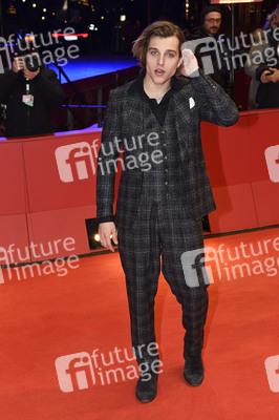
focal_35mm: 57
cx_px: 140
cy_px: 210
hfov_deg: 23.7
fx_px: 664
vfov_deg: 35.1
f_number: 5
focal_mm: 38
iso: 1250
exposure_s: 1/320
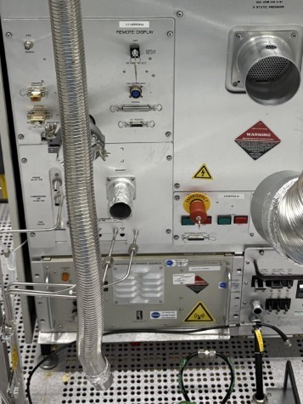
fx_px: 653
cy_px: 94
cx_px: 169
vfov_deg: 33.5
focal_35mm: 56
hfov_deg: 26.1
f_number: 1.6
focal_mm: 5.96
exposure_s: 1/50
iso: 160
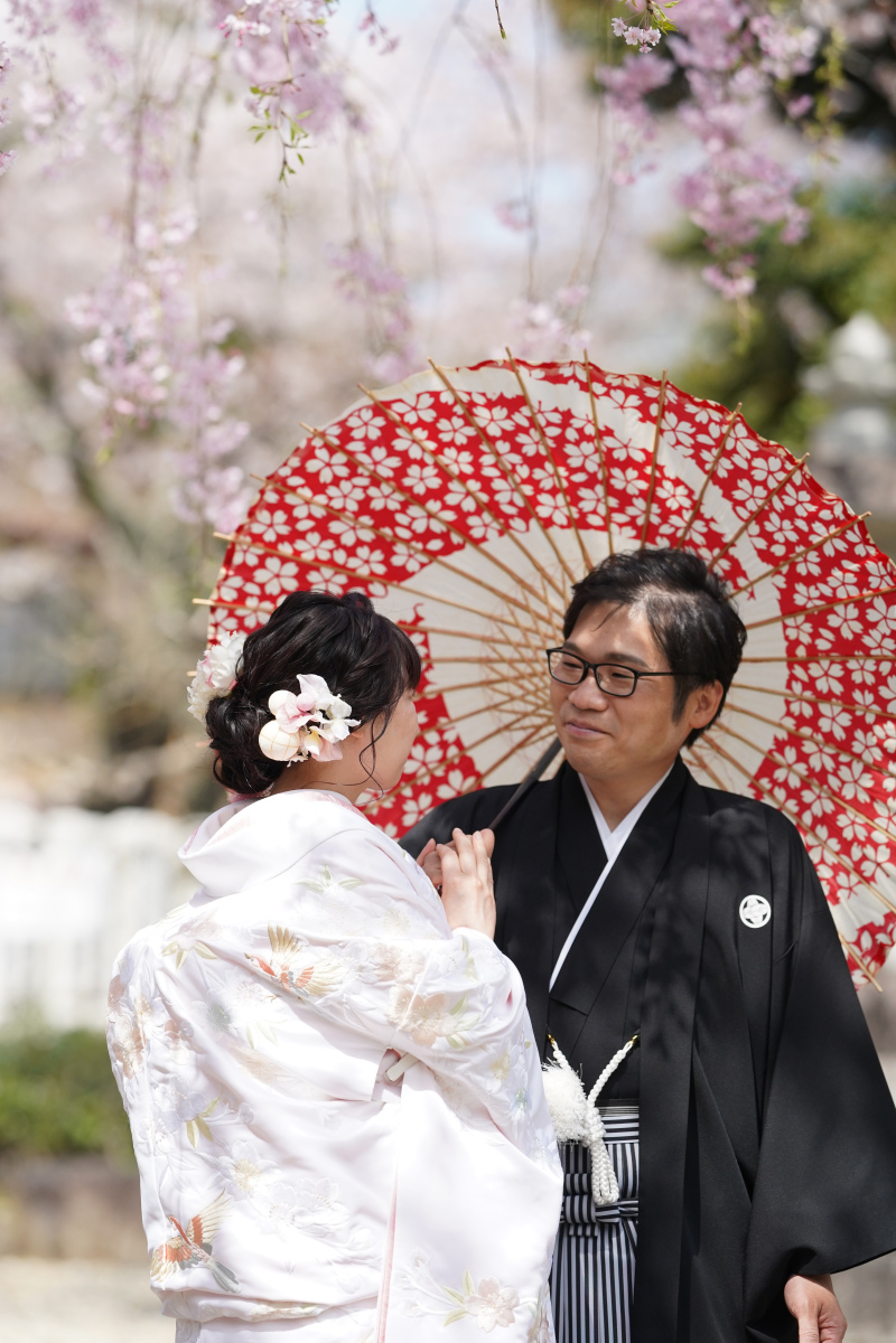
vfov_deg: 15.2
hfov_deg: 10.2
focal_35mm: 135
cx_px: 448
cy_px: 672
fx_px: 5040
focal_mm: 135
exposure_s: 1/8000
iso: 800
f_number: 2.8
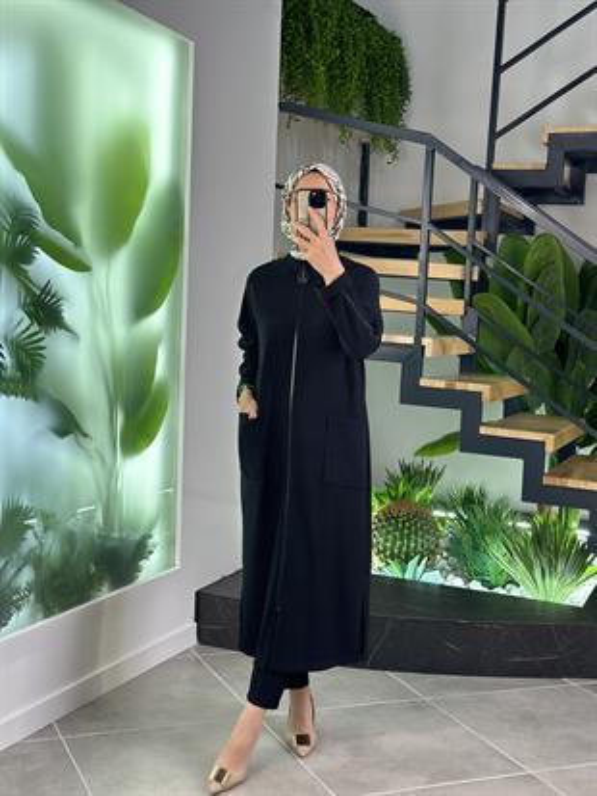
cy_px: 398
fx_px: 1103
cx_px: 298
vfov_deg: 39.6
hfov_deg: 30.3
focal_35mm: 48
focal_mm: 6.86
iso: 64
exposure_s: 1/123
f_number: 1.78
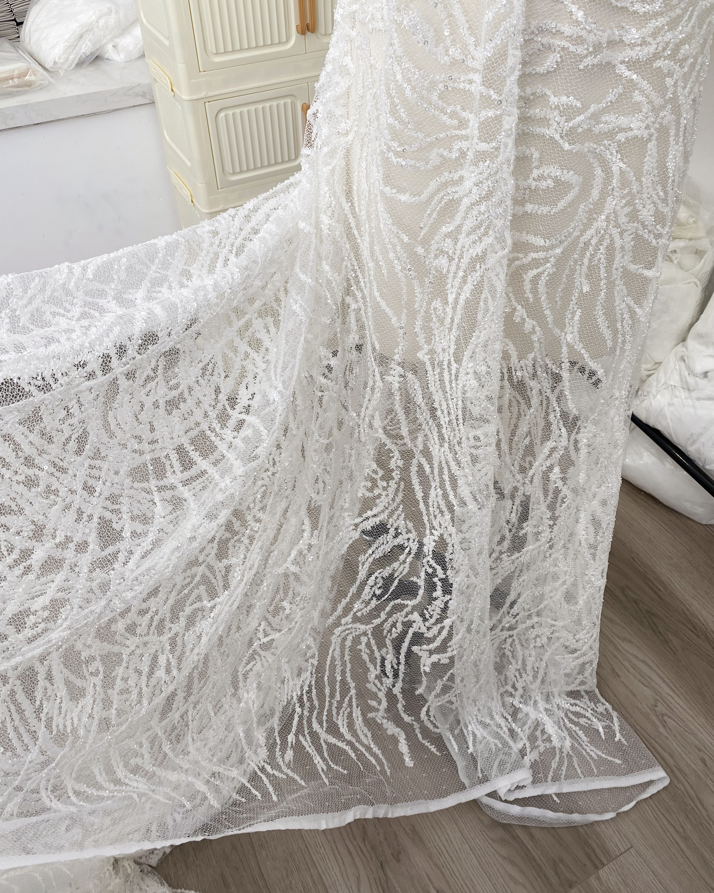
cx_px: 366
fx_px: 739
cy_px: 447
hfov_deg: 51.5
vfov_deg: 62.2
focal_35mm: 28
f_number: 1.8
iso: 64
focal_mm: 4.25
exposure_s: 1/100
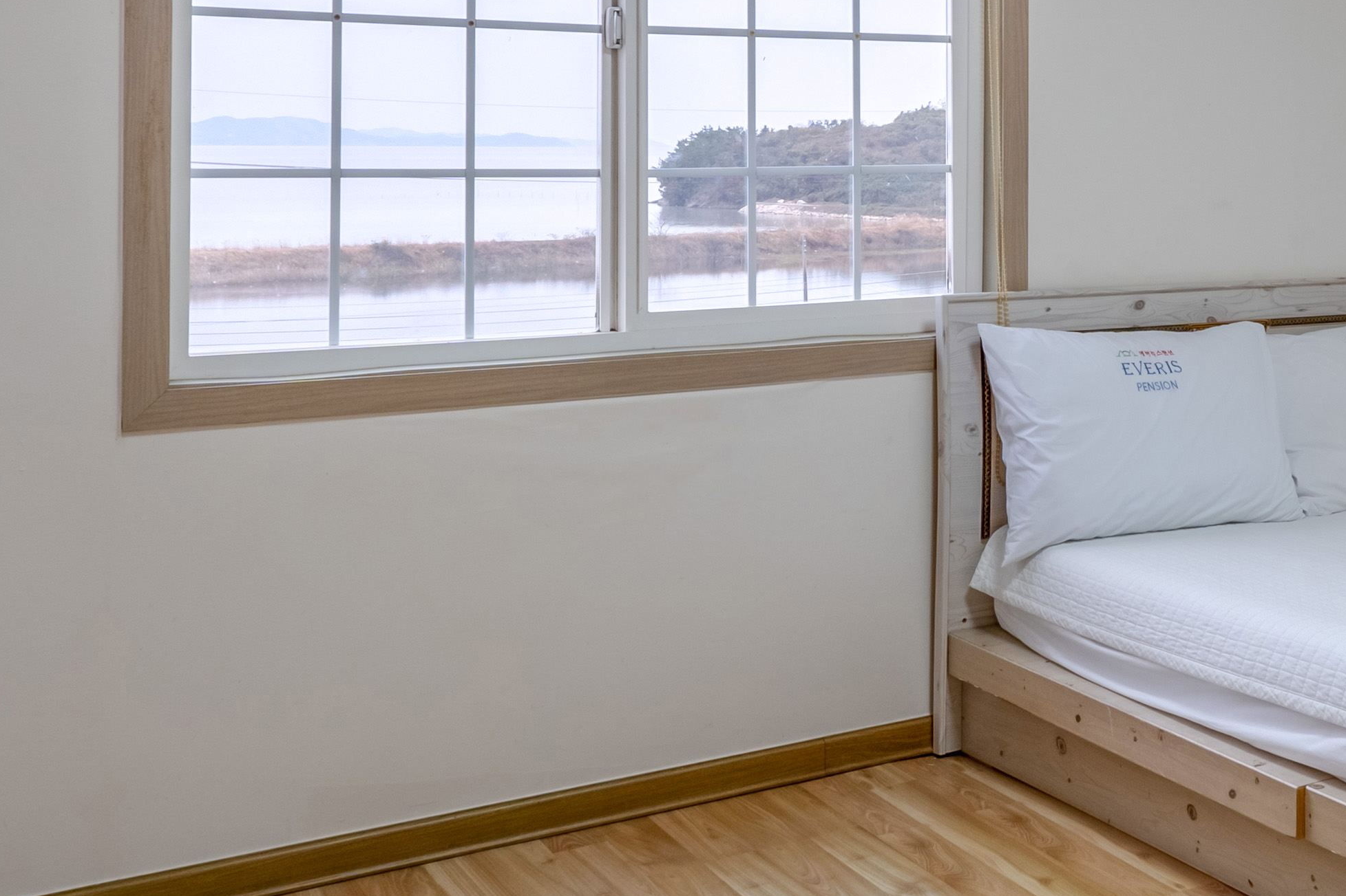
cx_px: 1121
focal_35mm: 46
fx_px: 1720
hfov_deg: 40.6
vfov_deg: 28.4
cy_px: 144
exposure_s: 1/50
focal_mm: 10
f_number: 10
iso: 200
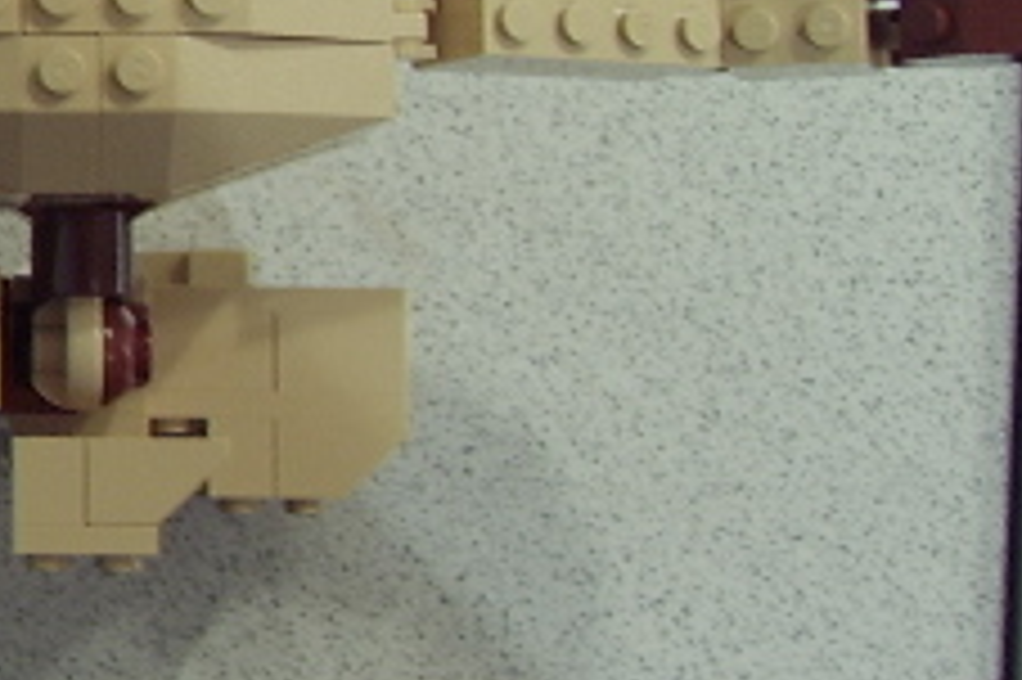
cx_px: -275
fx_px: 2581
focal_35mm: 91
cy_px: 9
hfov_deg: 20.6
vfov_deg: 14.8
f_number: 2.7
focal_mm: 8.13
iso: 100
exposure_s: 1/5
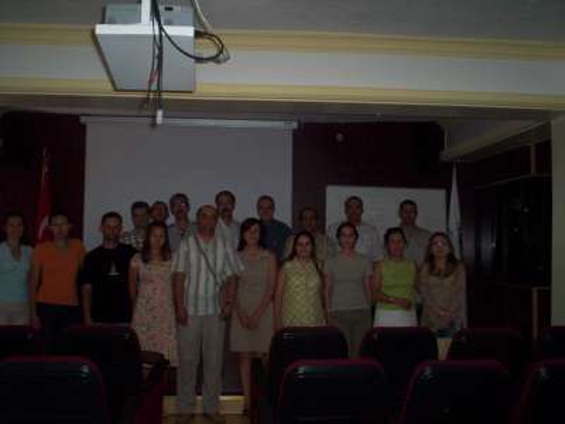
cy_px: 212
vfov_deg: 37.7
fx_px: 620
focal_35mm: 38
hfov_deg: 49.0
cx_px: 282
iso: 140
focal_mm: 4.99
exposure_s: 1/60
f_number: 4.5
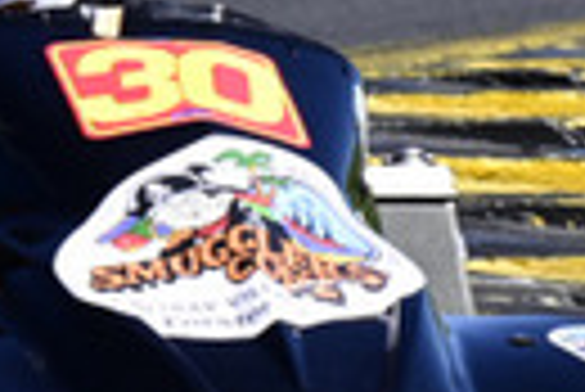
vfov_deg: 0.6
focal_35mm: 2339
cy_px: -356
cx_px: -198
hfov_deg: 0.9
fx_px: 38051
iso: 500
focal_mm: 380
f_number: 11
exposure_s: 1/640
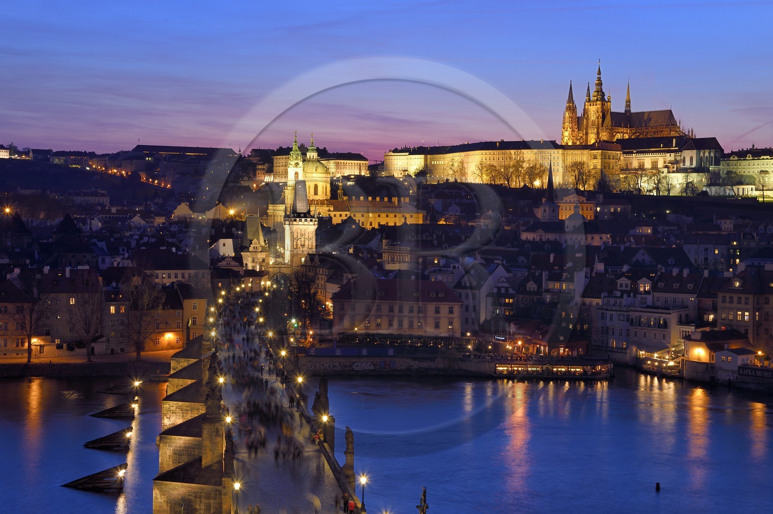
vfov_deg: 22.6
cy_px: 257
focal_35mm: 60
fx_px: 1287
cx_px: 386
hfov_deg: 33.4
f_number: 13
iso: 400
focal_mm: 60
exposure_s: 5
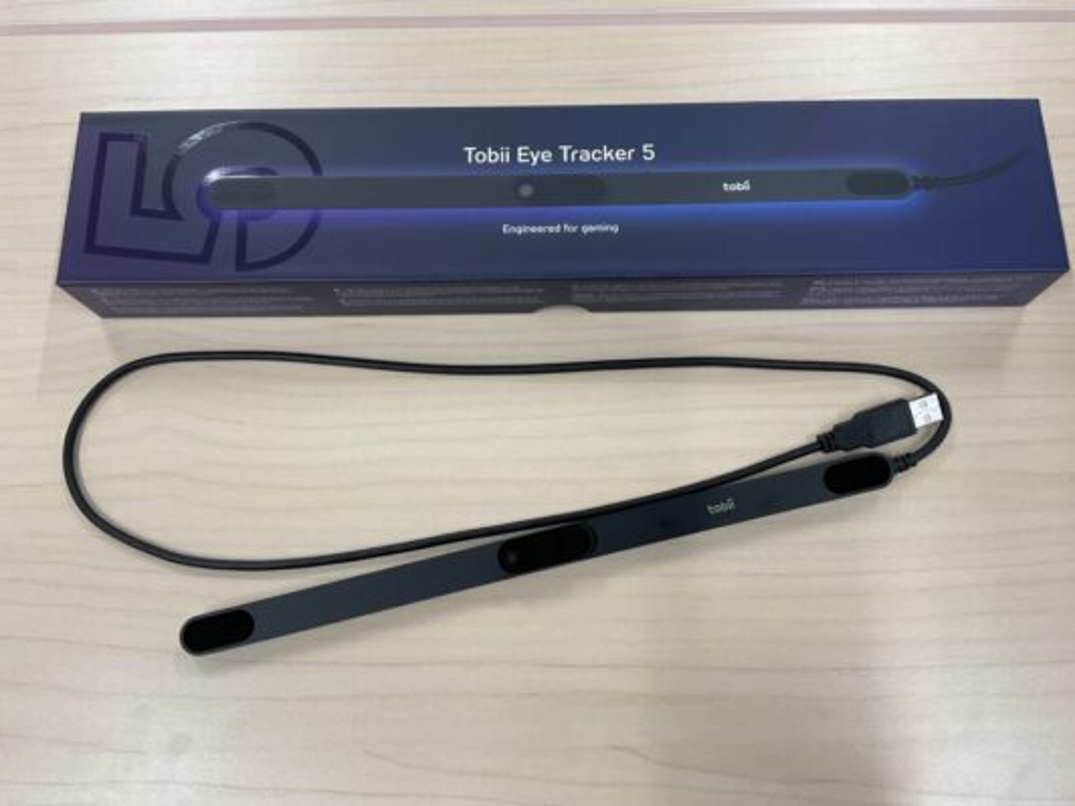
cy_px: 399
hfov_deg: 60.0
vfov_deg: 46.8
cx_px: 550
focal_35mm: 30
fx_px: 932
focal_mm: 3
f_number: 1.8
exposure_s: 1/100
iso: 40
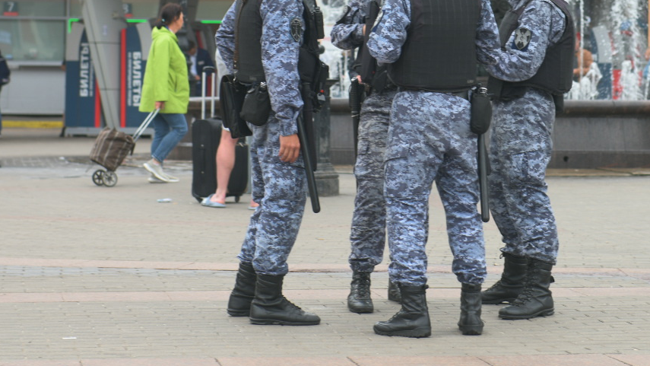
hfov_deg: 16.4
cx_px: 382
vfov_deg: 9.2
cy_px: 13
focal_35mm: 131
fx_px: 2258
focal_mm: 66
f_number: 4
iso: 160
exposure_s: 1/250
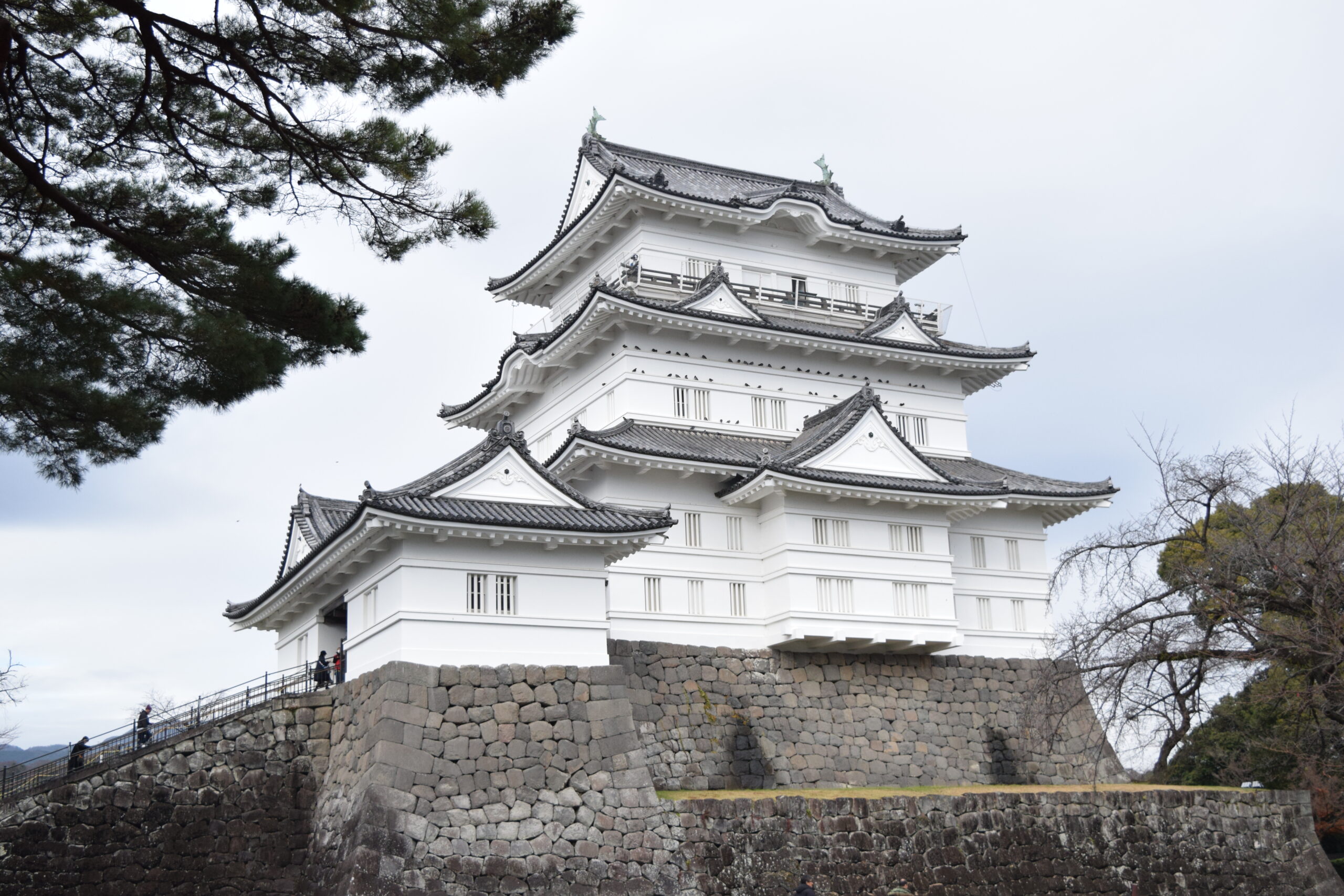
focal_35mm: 44
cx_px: 672
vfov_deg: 30.9
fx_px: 1624
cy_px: 448
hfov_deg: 45.0
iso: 800
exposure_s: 1/1250
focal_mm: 29
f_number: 5
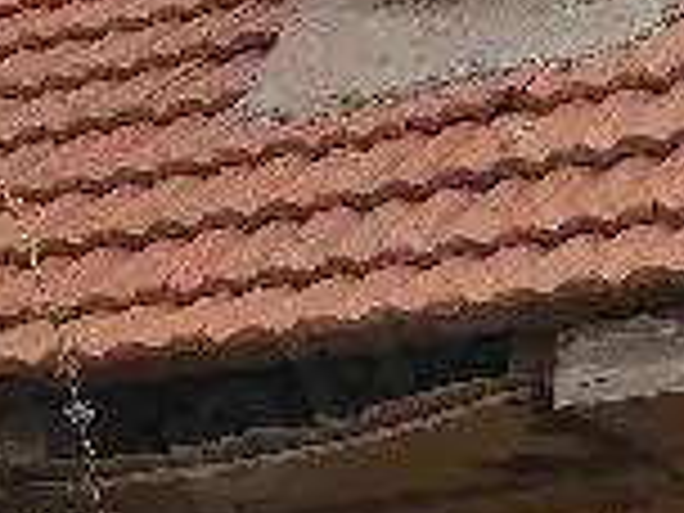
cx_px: 932
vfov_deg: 8.1
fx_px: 3241
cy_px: 1359
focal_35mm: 164
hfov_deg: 11.7
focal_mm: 5.43
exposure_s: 1/1000
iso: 100
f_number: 1.89
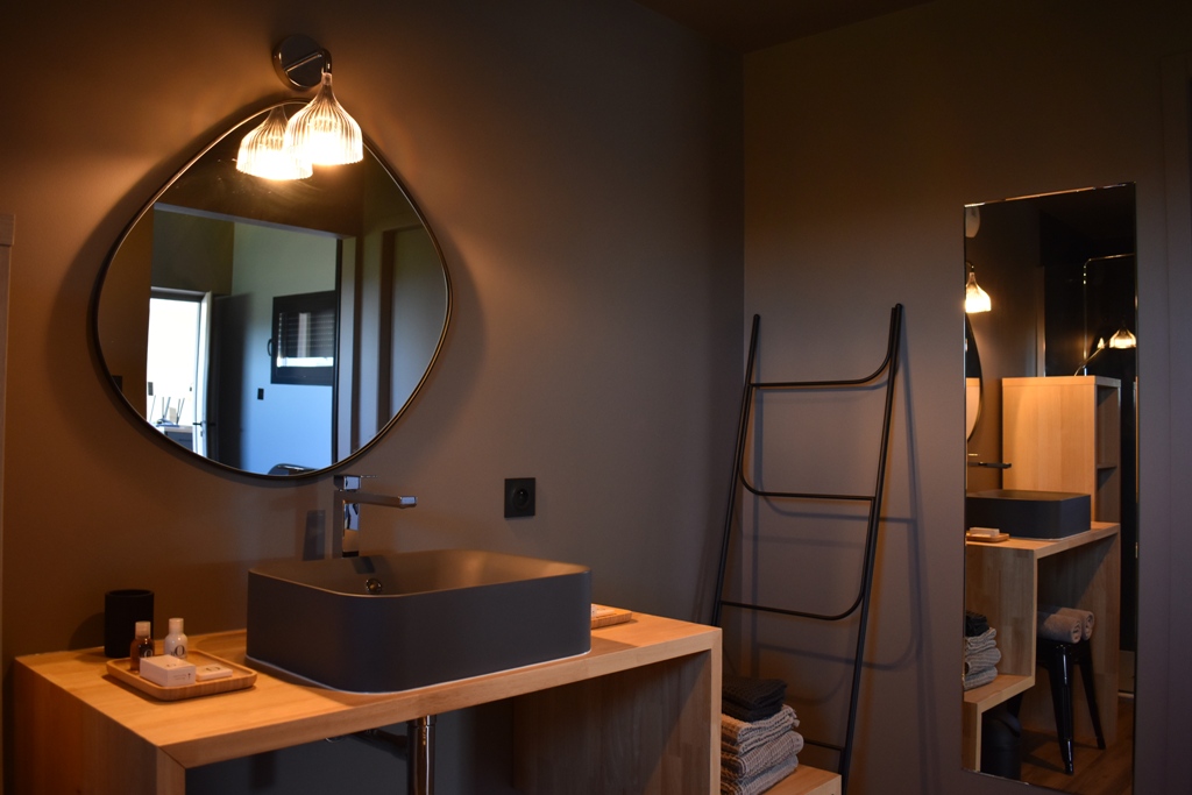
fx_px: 993
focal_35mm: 30
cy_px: 398
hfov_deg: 61.9
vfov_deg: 43.6
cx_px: 596
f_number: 4
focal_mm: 20
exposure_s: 1/60
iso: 720
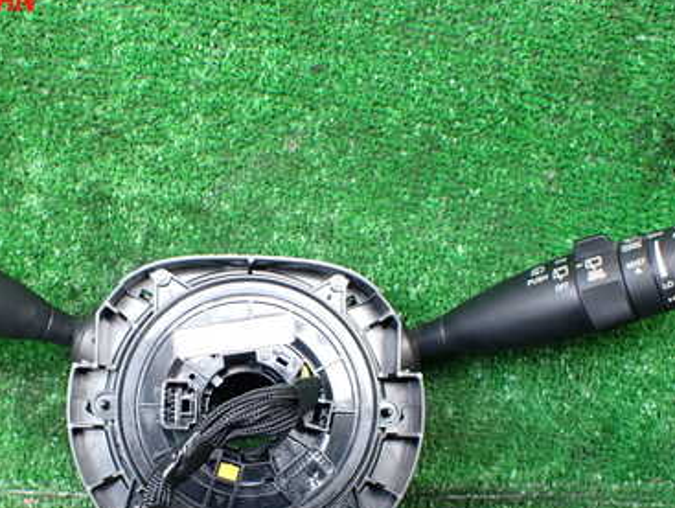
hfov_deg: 38.6
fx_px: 956
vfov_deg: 29.2
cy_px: 390
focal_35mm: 49
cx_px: 252
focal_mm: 5.4
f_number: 2.3
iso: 320
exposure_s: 1/125
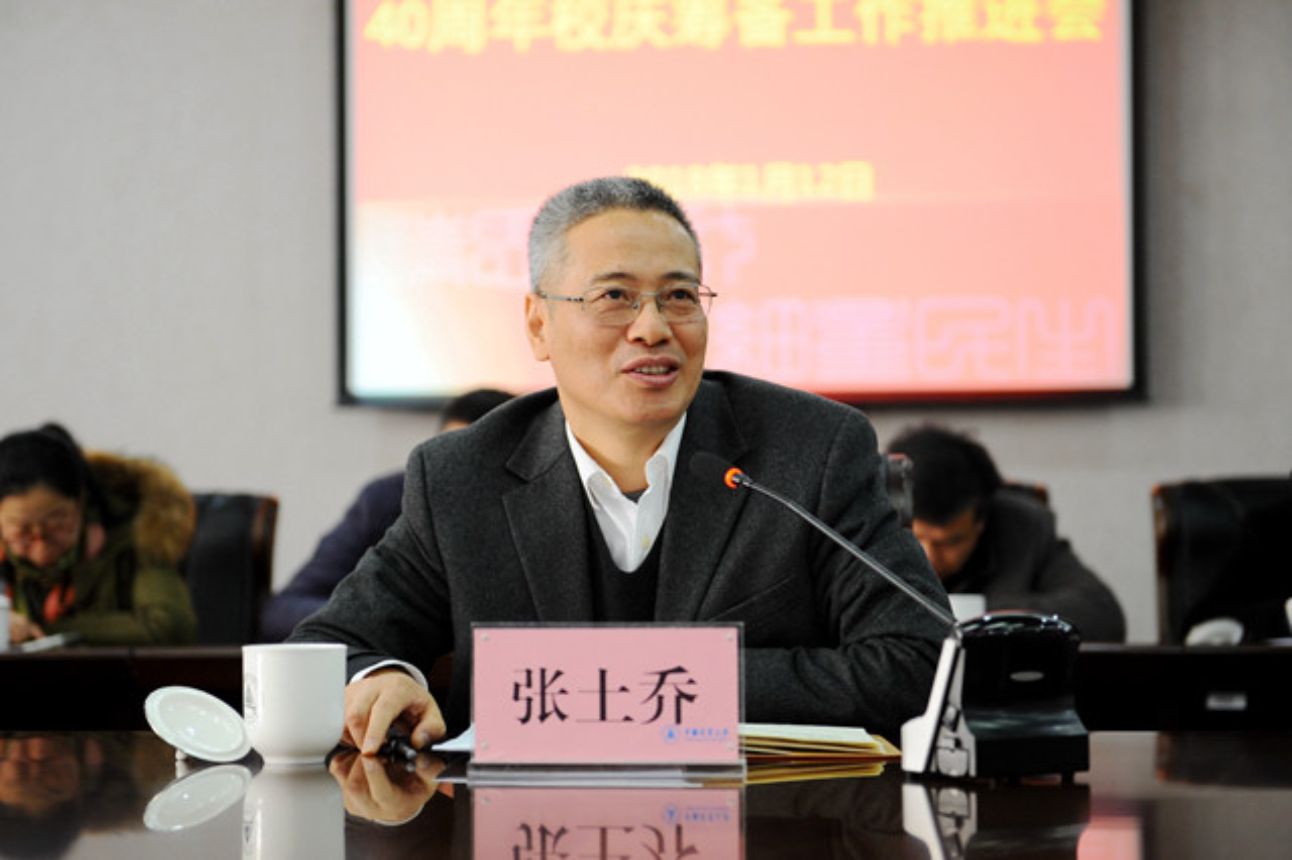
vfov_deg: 19.4
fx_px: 2511
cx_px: 646
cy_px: 430
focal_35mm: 70
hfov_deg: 28.9
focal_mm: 70
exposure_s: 1/125
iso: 1250
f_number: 2.8
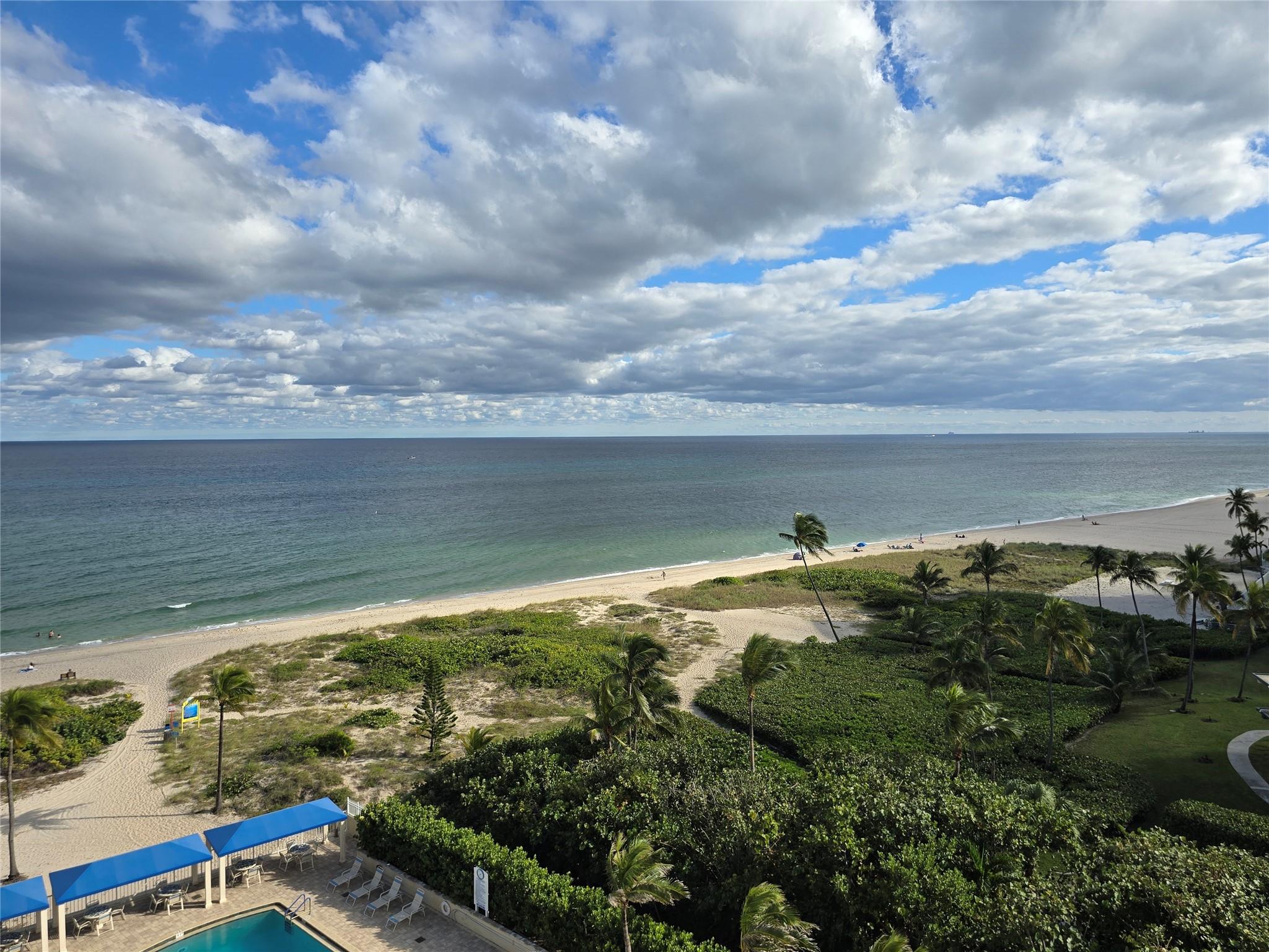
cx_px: 634
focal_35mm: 23
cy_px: 476
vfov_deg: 58.9
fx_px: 843
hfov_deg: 73.9
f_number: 1.7
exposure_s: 1/895
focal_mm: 6.3
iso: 12
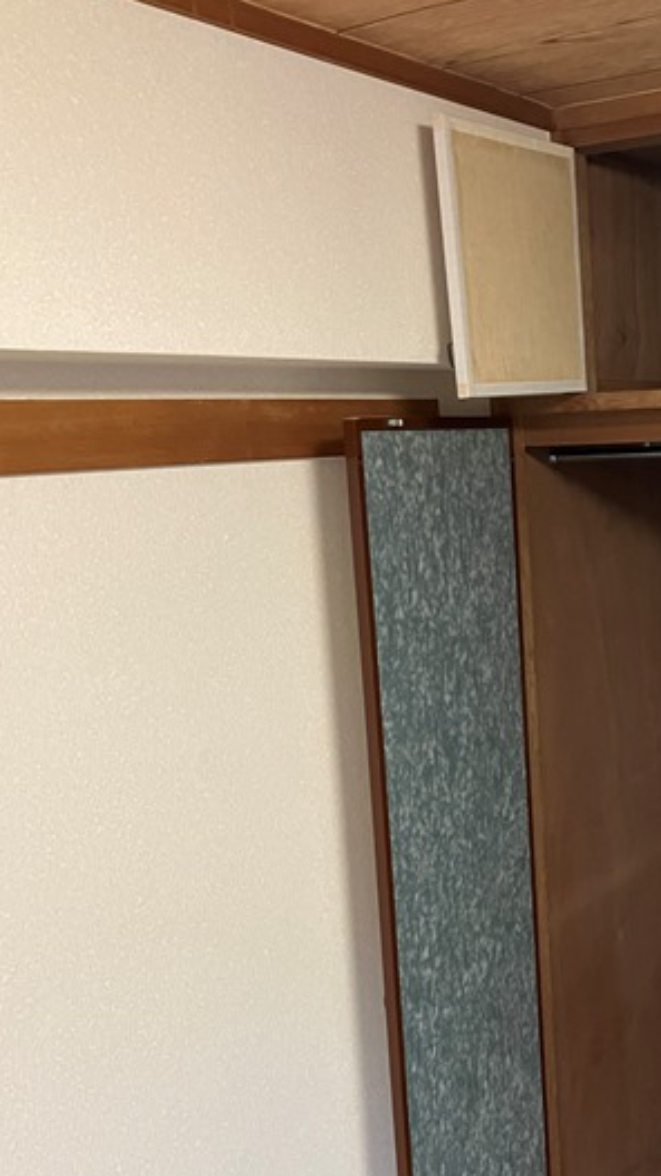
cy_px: 752
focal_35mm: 44
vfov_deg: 45.9
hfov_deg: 26.4
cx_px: 561
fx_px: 1373
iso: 320
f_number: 1.8
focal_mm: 3.99
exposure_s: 1/50
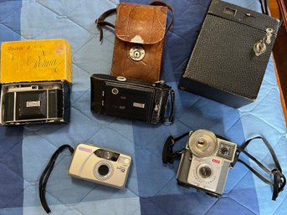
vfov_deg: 53.0
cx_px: 144
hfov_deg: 67.3
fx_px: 215
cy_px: 108
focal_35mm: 26
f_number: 1.6
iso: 500
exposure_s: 1/40
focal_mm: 5.1
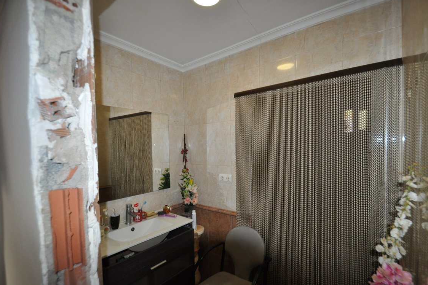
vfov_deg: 73.7
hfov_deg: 96.7
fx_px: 190
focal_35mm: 16
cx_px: 218
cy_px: 149
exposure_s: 1/60
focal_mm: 10
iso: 800
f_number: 3.5
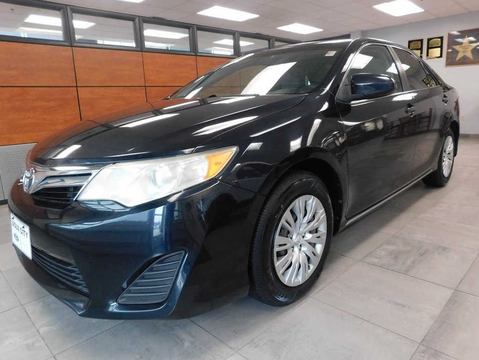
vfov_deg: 54.9
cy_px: 177
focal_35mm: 25
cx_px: 243
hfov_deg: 69.4
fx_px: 346
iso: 400
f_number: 3
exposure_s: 1/25
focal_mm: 4
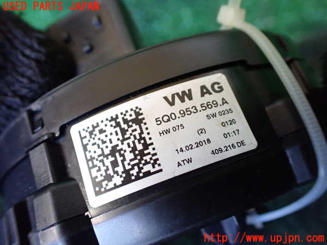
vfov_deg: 46.8
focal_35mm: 30
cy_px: 122
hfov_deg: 60.0
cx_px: 164
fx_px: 283
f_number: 2.3
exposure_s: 1/125
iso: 800
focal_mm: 5.4
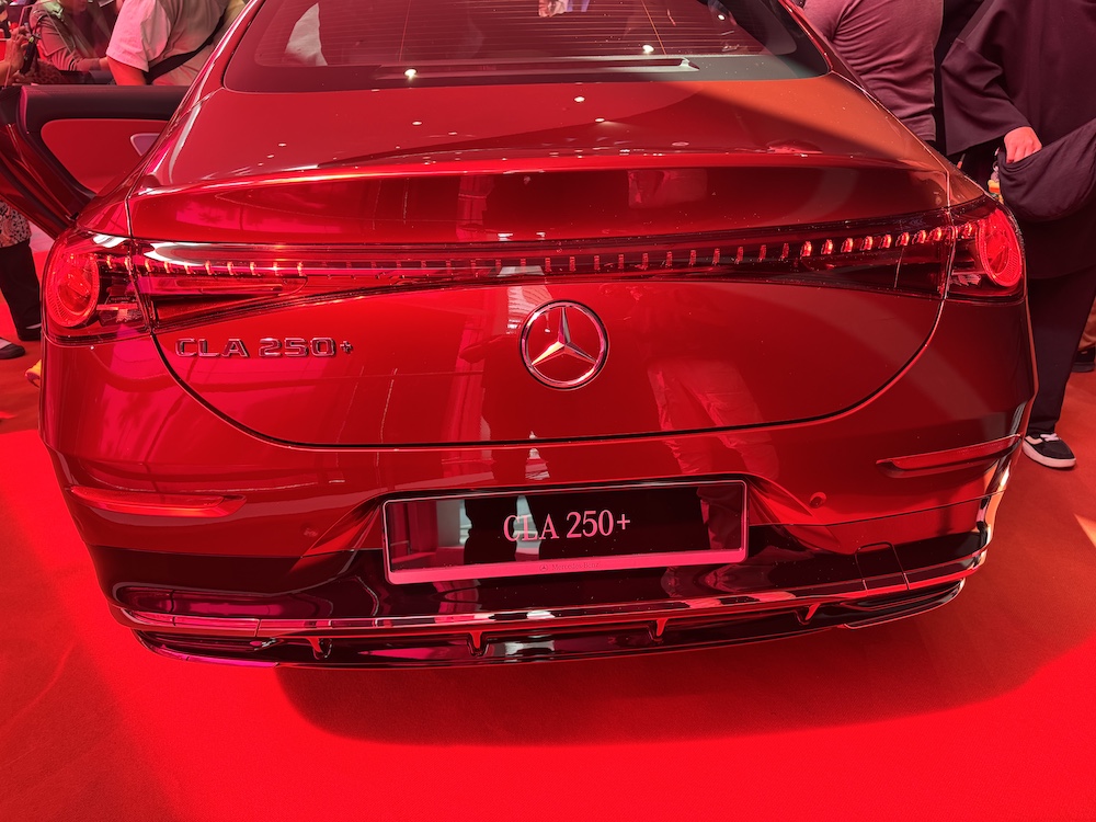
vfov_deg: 56.8
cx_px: 548
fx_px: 760
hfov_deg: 71.6
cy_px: 411
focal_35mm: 24
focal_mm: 6.76
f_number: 1.78
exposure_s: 1/121
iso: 200
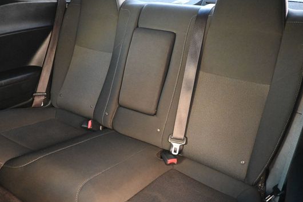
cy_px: 93
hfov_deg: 63.7
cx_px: 156
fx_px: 244
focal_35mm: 29
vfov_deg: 44.9
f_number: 3.5
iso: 9000
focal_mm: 16
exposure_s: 1/60
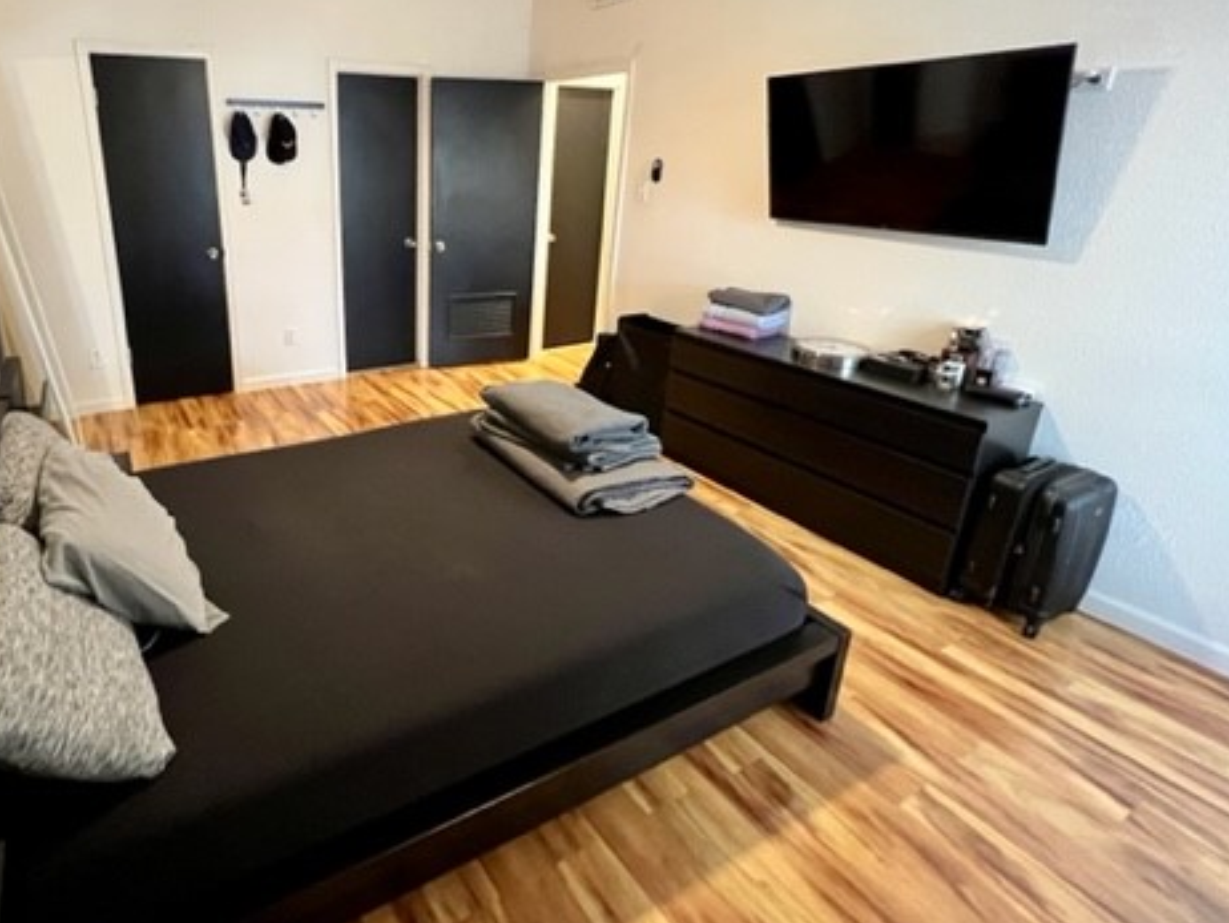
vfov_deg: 70.9
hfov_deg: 85.3
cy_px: 370
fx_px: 639
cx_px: 431
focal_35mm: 18
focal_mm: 1.57
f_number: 1.8
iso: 800
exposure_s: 1/60
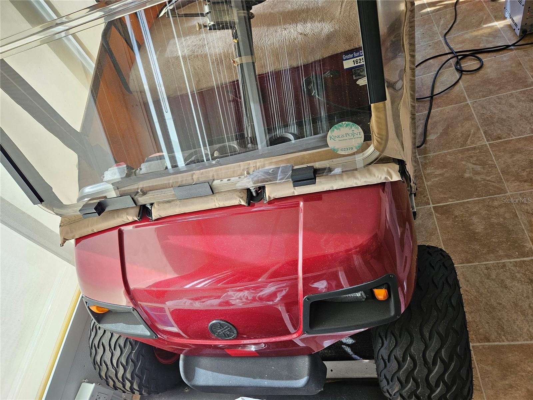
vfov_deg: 58.9
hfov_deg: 73.9
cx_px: 266
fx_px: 354
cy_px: 200
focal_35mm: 23
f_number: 1.8
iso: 125
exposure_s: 1/120
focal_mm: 5.4
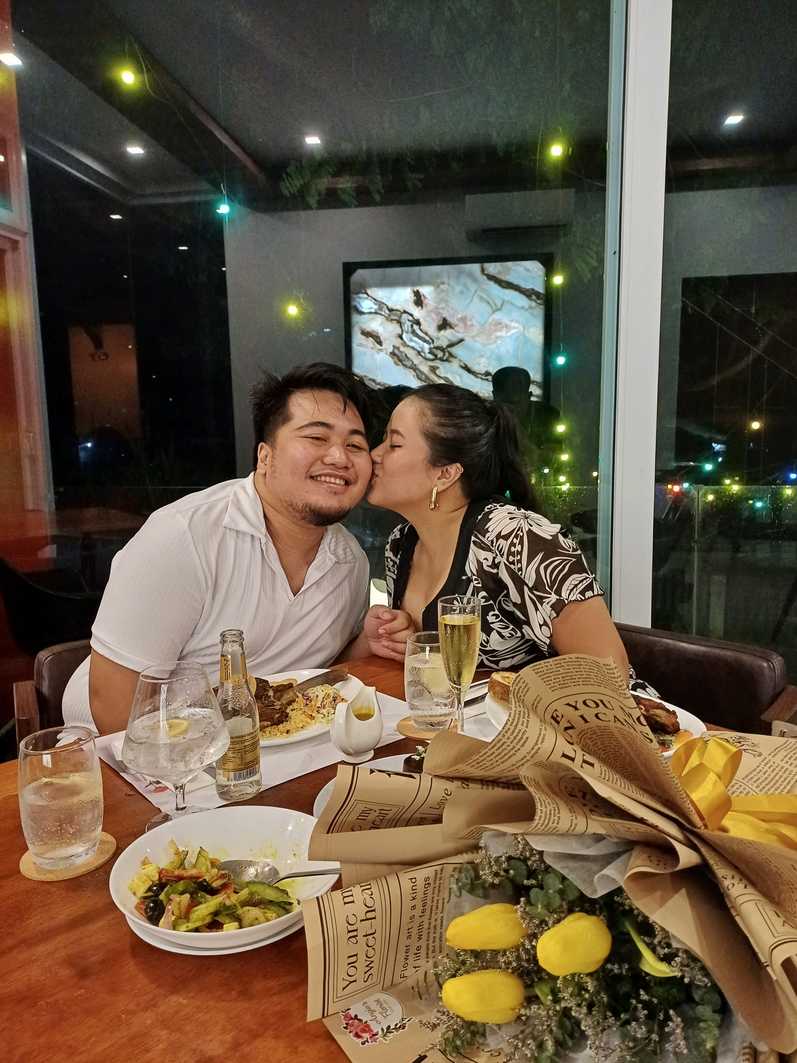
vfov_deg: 69.4
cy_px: 532
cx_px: 398
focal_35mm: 25
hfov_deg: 54.9
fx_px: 767
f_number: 1.8
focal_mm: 4.65
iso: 500
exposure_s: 1/25
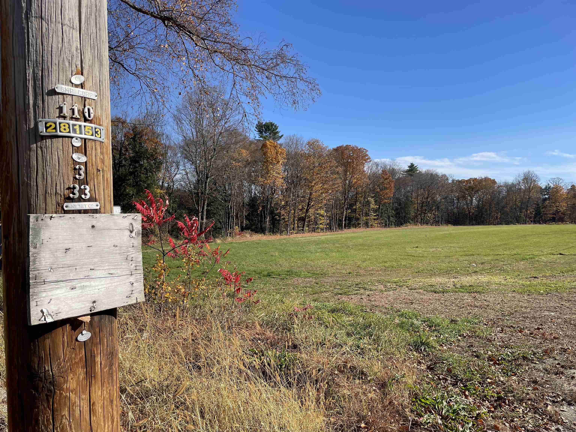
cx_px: 288
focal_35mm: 26
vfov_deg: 53.1
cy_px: 216
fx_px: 433
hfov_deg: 67.3
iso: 32
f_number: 1.6
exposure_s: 1/3125
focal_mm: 4.2
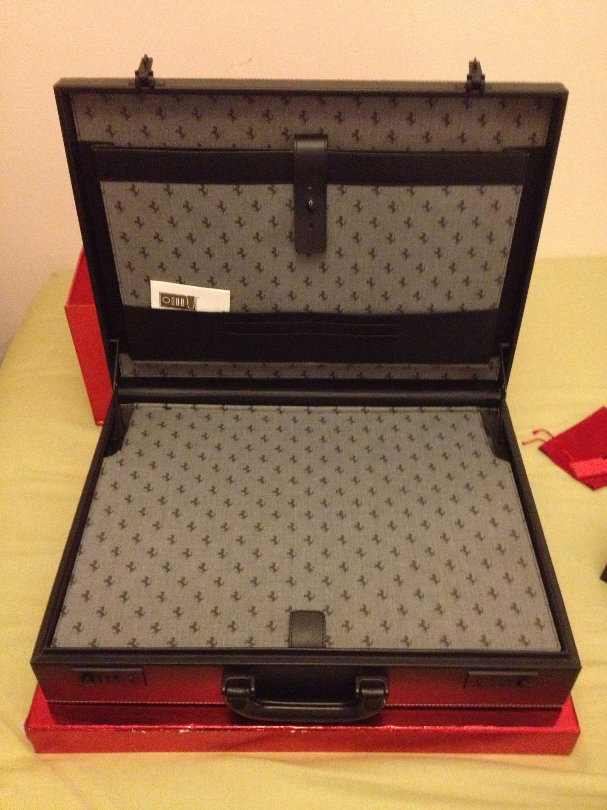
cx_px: 304
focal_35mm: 35
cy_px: 405
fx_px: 818
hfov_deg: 40.7
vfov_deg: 52.6
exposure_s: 1/15
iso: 800
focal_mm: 4.28
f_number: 2.4
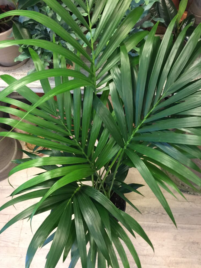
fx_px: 232
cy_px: 134
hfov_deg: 46.8
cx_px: 98
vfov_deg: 60.0
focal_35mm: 30
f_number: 2.2
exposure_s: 1/8
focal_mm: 4.15
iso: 125
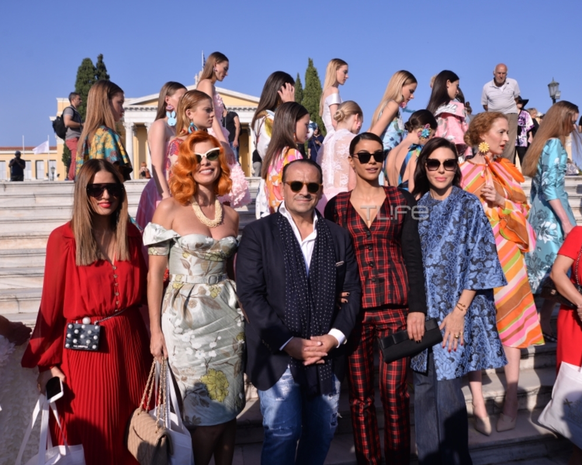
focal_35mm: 43
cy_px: 233
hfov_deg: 42.9
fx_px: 740
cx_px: 299
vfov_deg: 34.9
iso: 100
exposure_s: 1/500
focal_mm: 38
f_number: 8
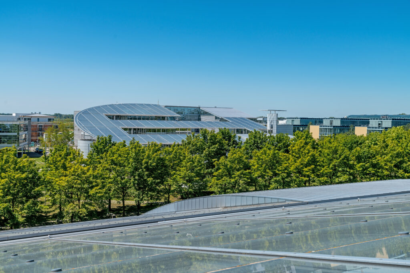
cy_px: 136
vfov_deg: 37.9
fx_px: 399
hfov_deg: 54.4
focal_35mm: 35
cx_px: 205
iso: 125
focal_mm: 35
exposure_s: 1/320
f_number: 10
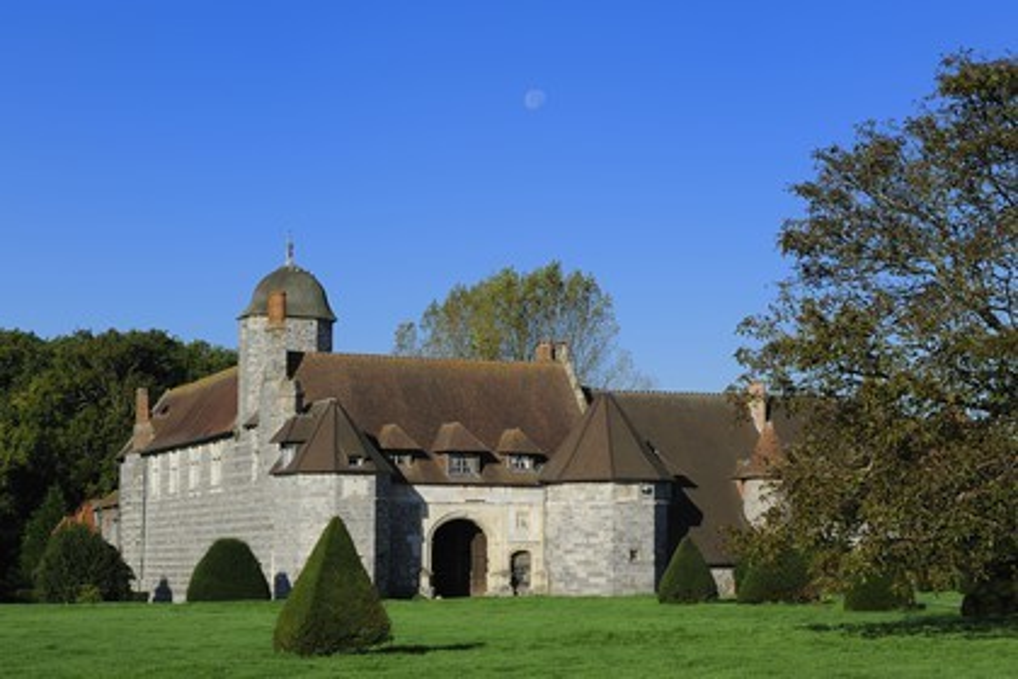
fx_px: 2403
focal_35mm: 85
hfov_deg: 23.9
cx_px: 509
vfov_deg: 16.1
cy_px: 340
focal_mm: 85
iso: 200
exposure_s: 1/250
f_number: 13
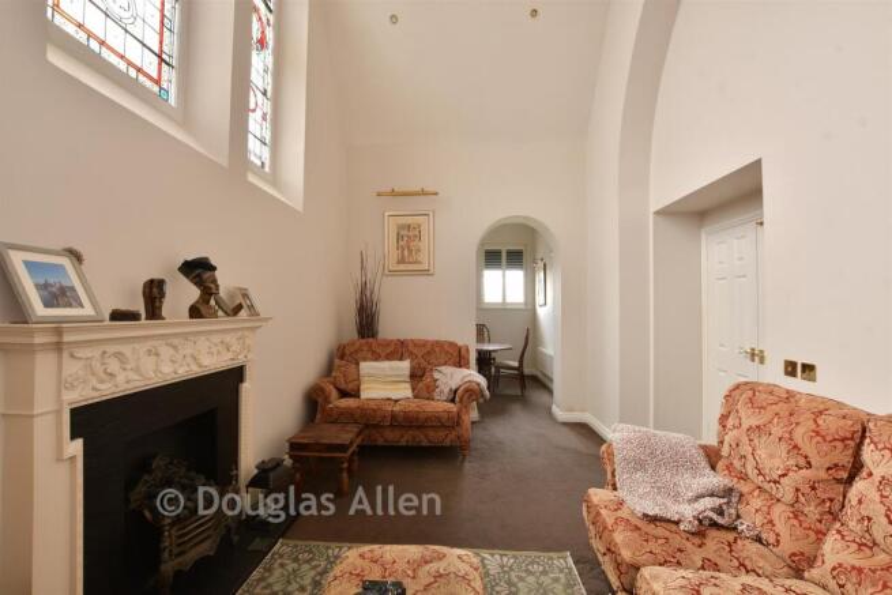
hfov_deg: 100.4
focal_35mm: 15
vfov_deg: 77.4
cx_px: 446
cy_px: 298
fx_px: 372
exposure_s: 1.6
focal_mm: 10
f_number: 8
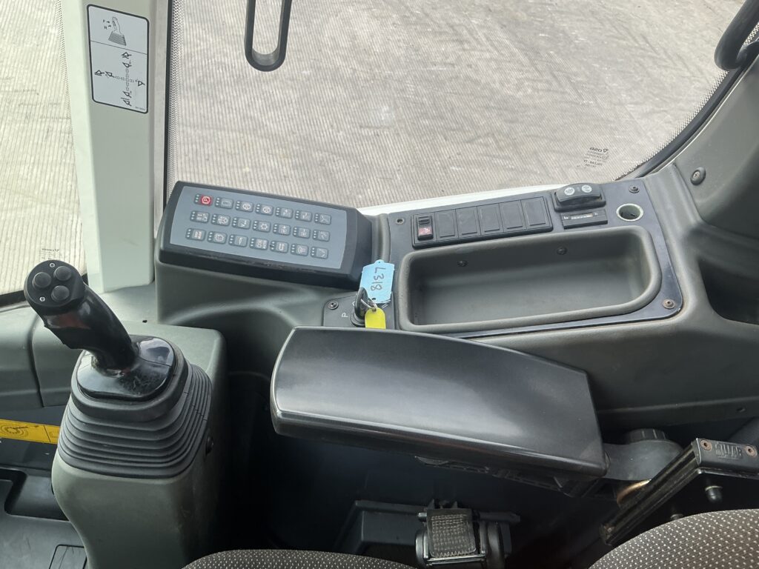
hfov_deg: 63.4
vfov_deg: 49.7
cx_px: 380
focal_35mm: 28
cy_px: 284
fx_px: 614
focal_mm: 3
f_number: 1.8
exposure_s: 1/159
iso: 20
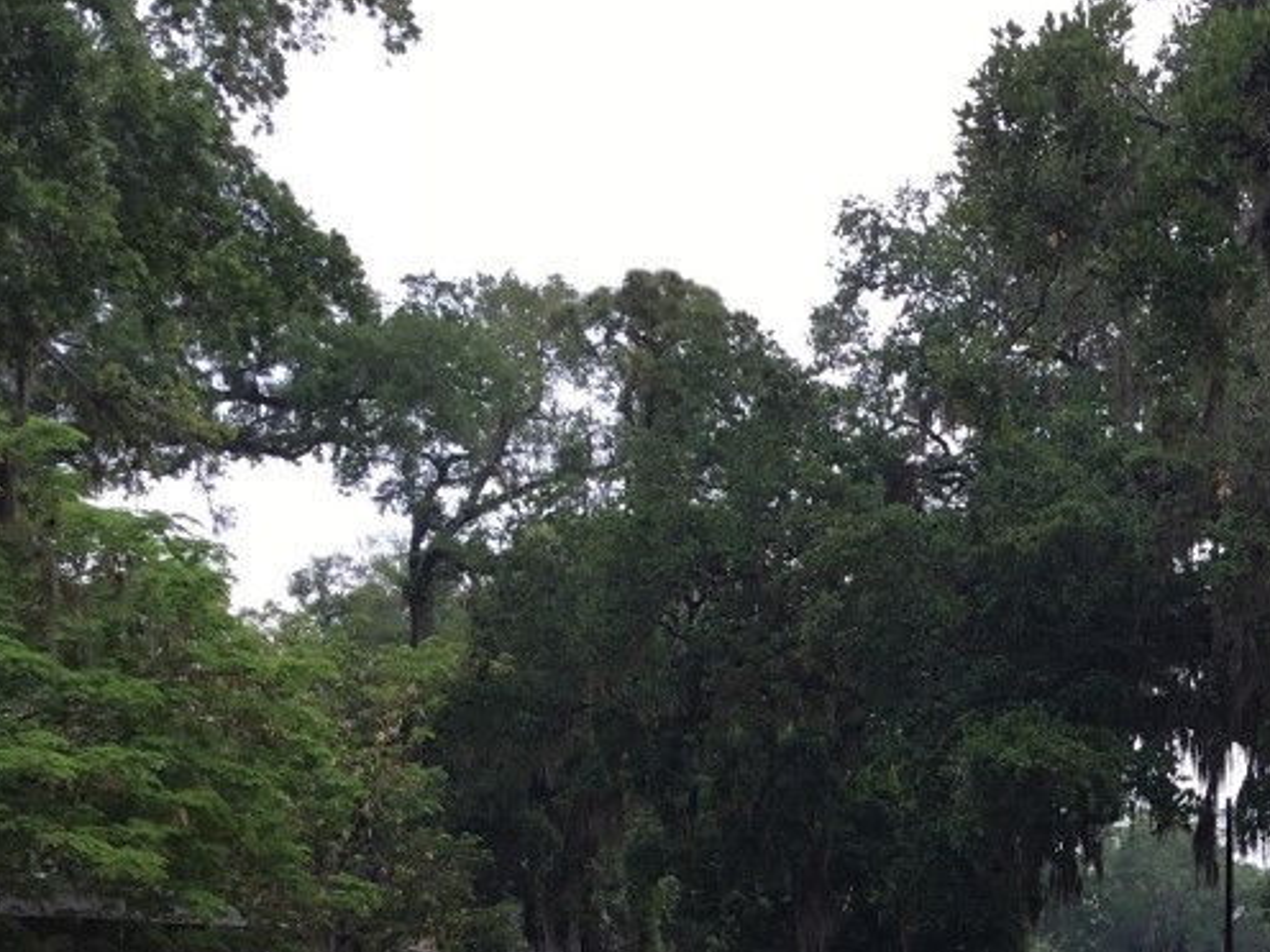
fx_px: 2348
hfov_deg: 28.5
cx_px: 1255
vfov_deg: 22.2
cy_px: 911
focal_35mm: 64
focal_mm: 3.3
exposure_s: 1/420
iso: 25
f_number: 2.4
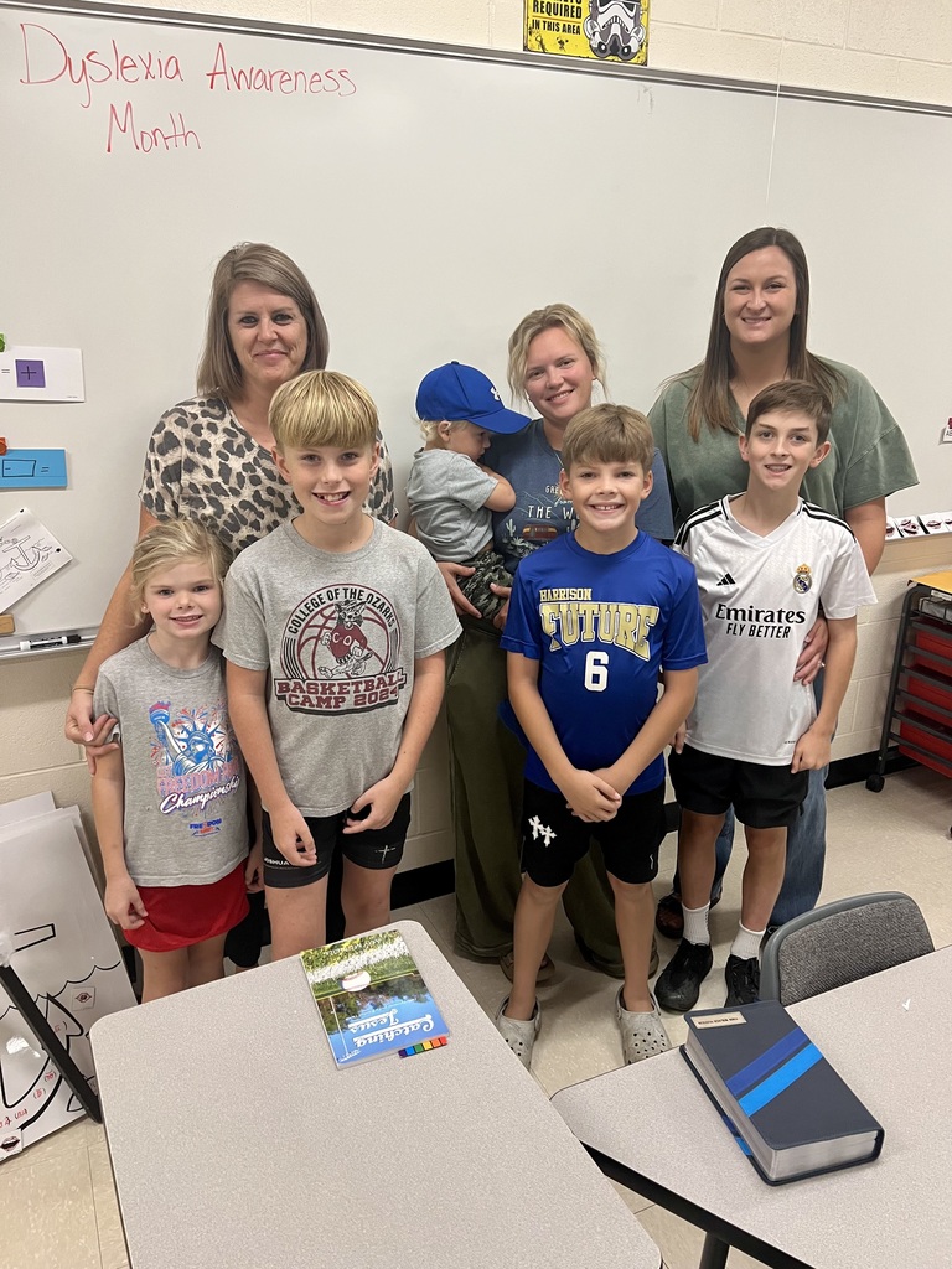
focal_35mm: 26
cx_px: 476
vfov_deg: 67.3
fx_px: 953
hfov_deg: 53.1
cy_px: 634
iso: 200
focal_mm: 5.7
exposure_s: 1/60
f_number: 1.5
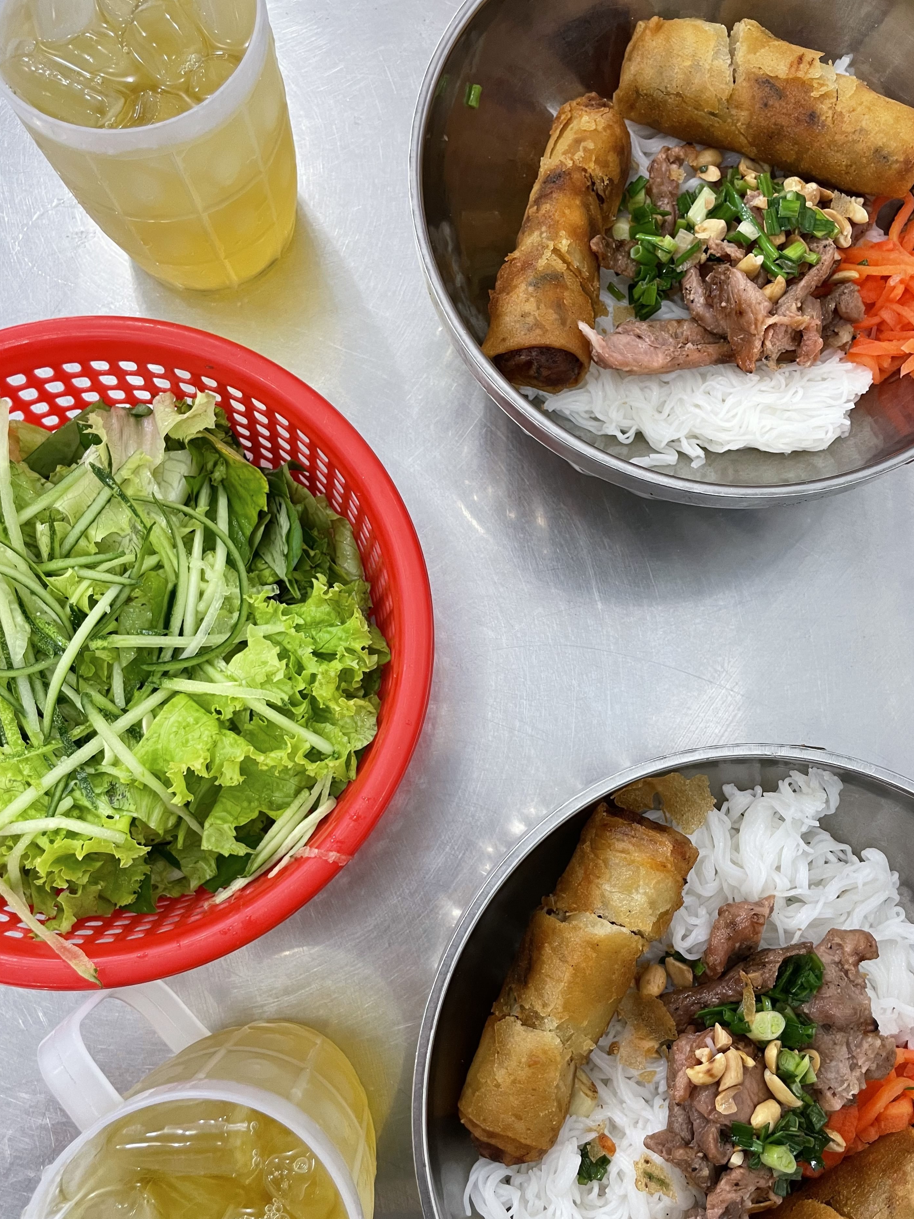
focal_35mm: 28
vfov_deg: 63.4
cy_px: 640
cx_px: 484
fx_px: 986
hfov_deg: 49.7
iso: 100
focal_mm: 4.2
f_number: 1.6
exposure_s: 1/50
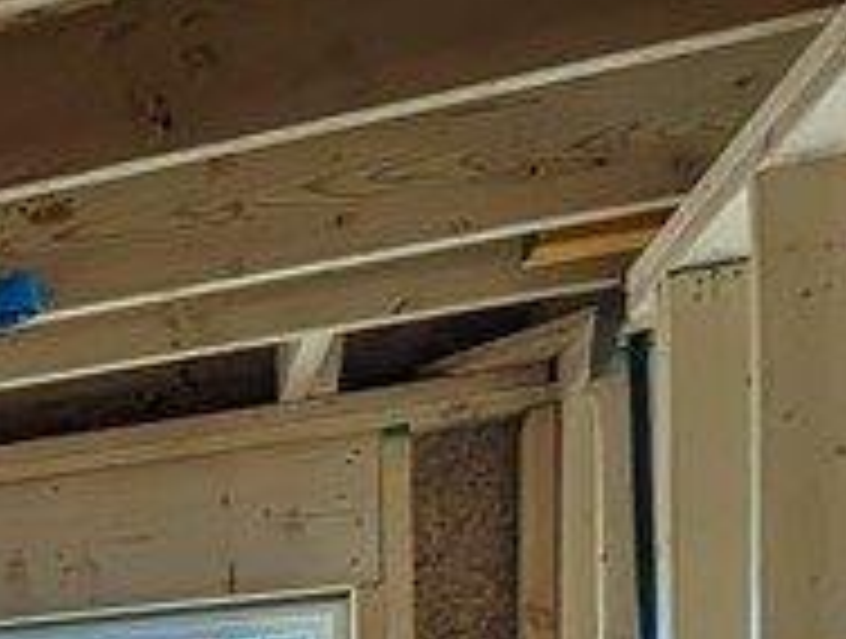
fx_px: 1593
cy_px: 972
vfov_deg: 19.6
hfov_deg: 14.1
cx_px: -1316
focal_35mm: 65
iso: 60
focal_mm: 2.23
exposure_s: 1/235
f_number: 1.95
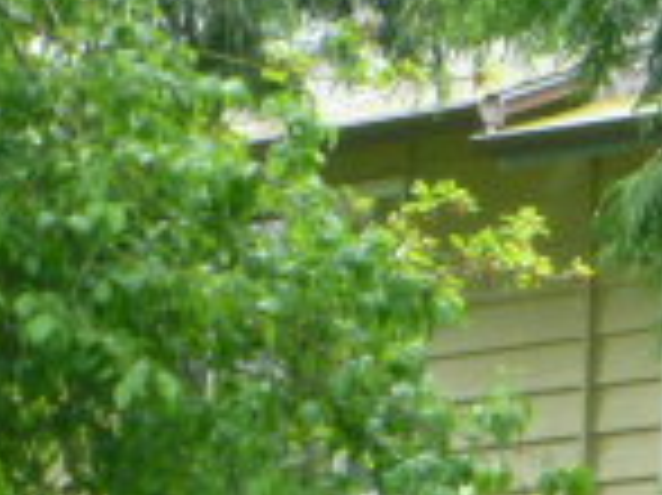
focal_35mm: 476
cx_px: 973
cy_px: 324
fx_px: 9096
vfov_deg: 3.1
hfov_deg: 4.1
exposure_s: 1/60
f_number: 5.3
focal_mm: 19.4
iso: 400
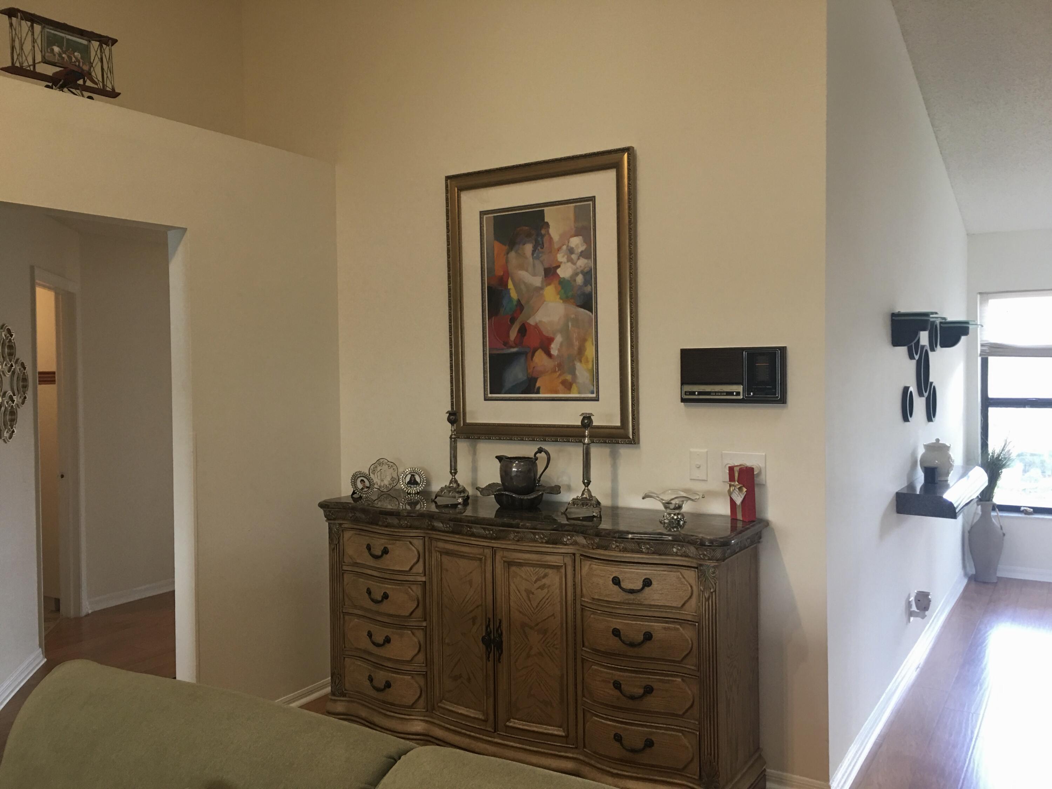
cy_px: 394
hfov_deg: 61.7
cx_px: 526
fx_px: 881
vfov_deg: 48.2
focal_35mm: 29
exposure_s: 1/15
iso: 50
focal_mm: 4.15
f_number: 2.2
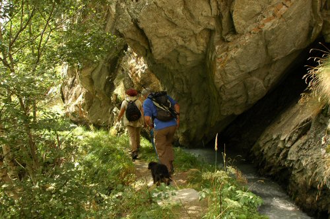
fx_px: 384
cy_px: 110
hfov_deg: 46.5
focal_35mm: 42
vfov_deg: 31.8
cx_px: 165
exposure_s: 1/100
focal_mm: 28
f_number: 5
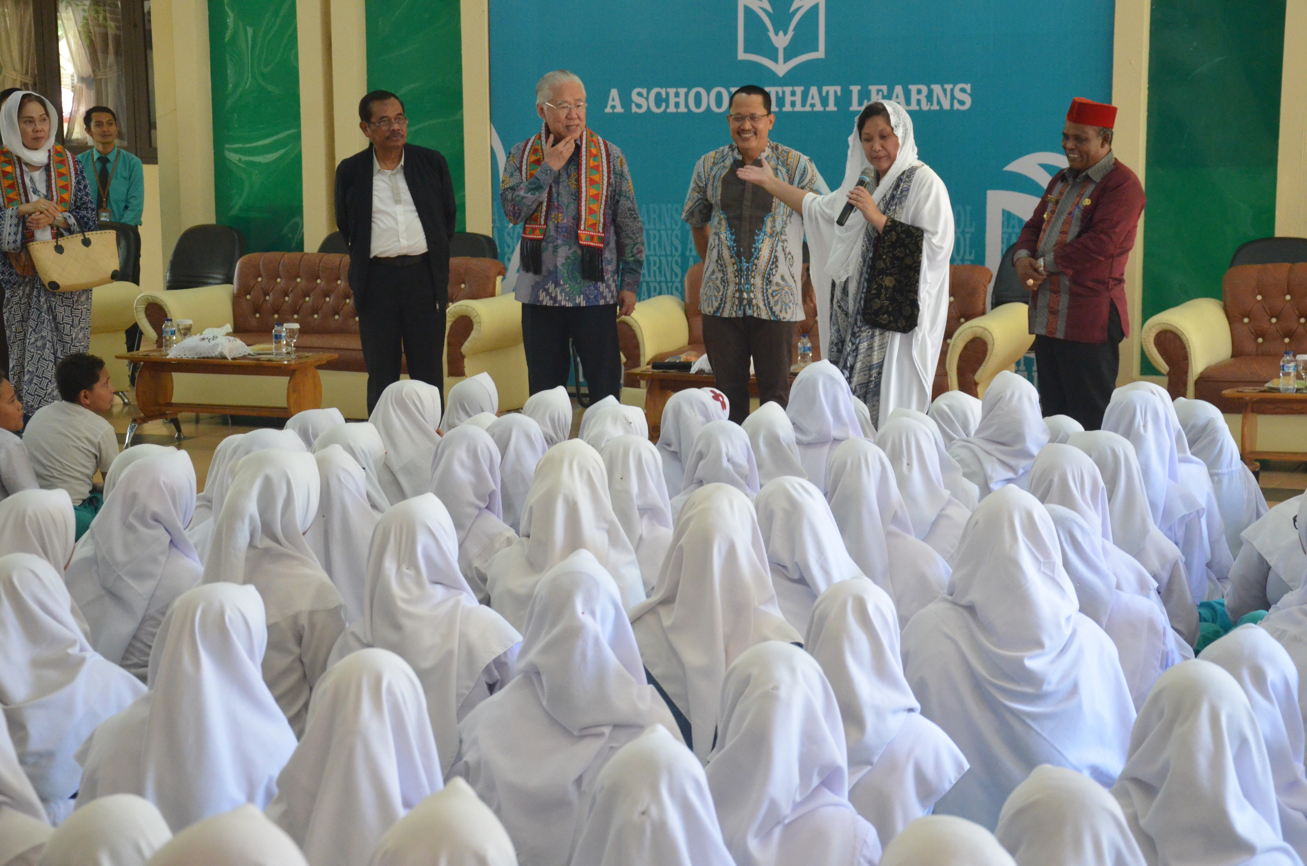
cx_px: 654
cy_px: 433
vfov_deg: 18.8
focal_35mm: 72
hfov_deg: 28.1
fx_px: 2609
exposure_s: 1/125
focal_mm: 48
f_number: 5.6
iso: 3200
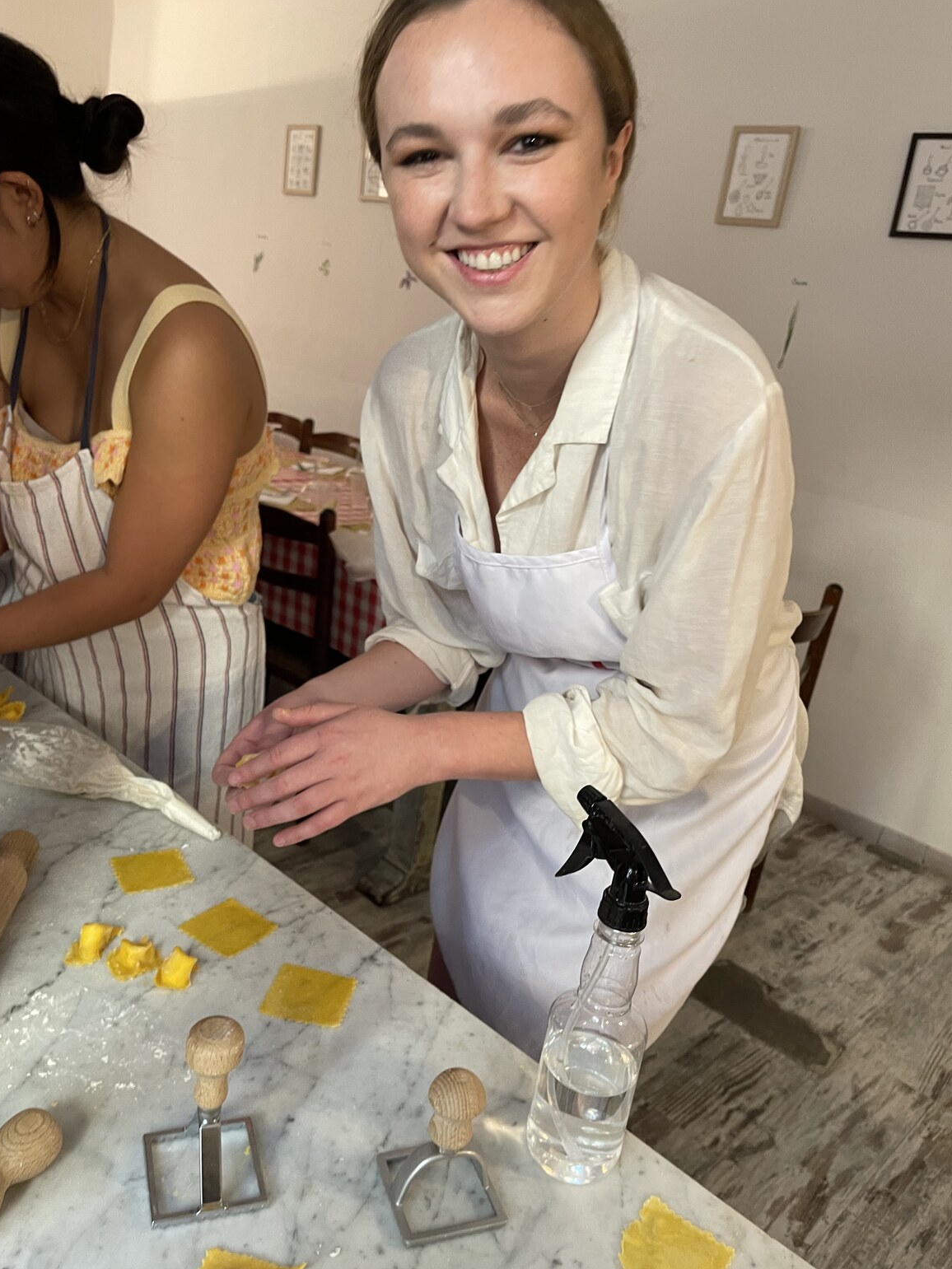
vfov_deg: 65.3
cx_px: 460
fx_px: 990
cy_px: 644
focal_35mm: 27
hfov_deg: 51.4
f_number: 1.6
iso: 160
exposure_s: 1/50
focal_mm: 5.1
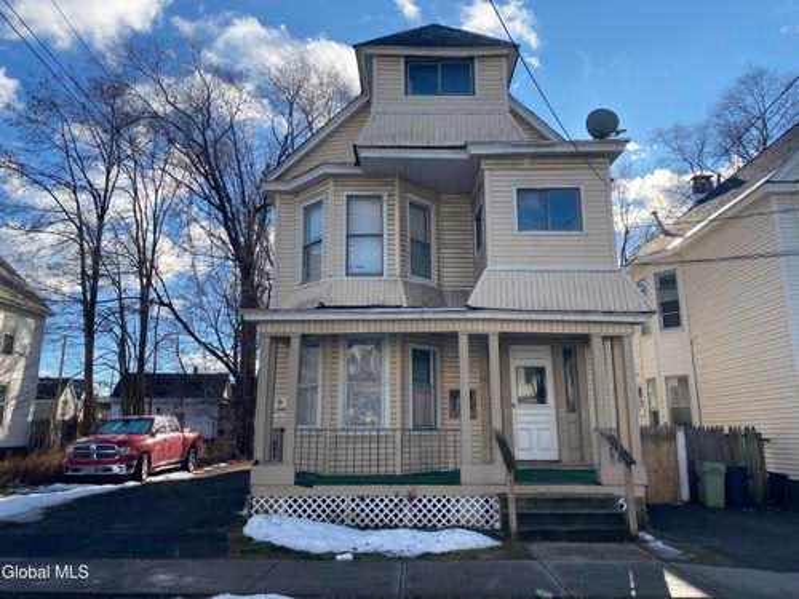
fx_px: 600
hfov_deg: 67.3
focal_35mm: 26
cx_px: 400
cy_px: 300
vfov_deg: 53.1
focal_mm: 4.25
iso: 32
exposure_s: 1/2066
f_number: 1.8
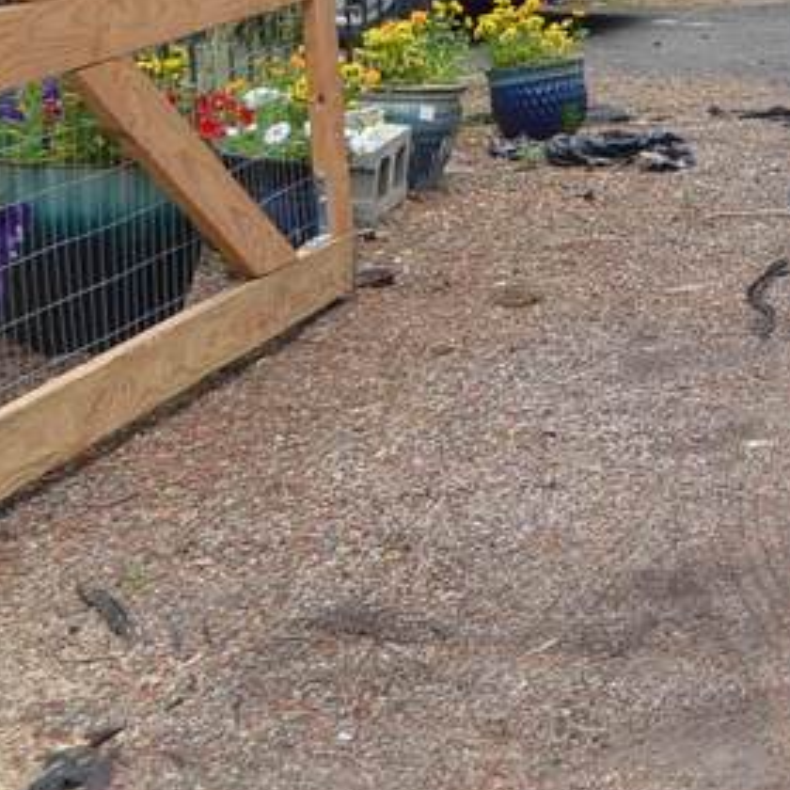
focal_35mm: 128
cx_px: 1374
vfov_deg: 13.1
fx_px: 3305
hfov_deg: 12.6
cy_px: -271
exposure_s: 1/125
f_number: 5.6
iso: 400
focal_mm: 22
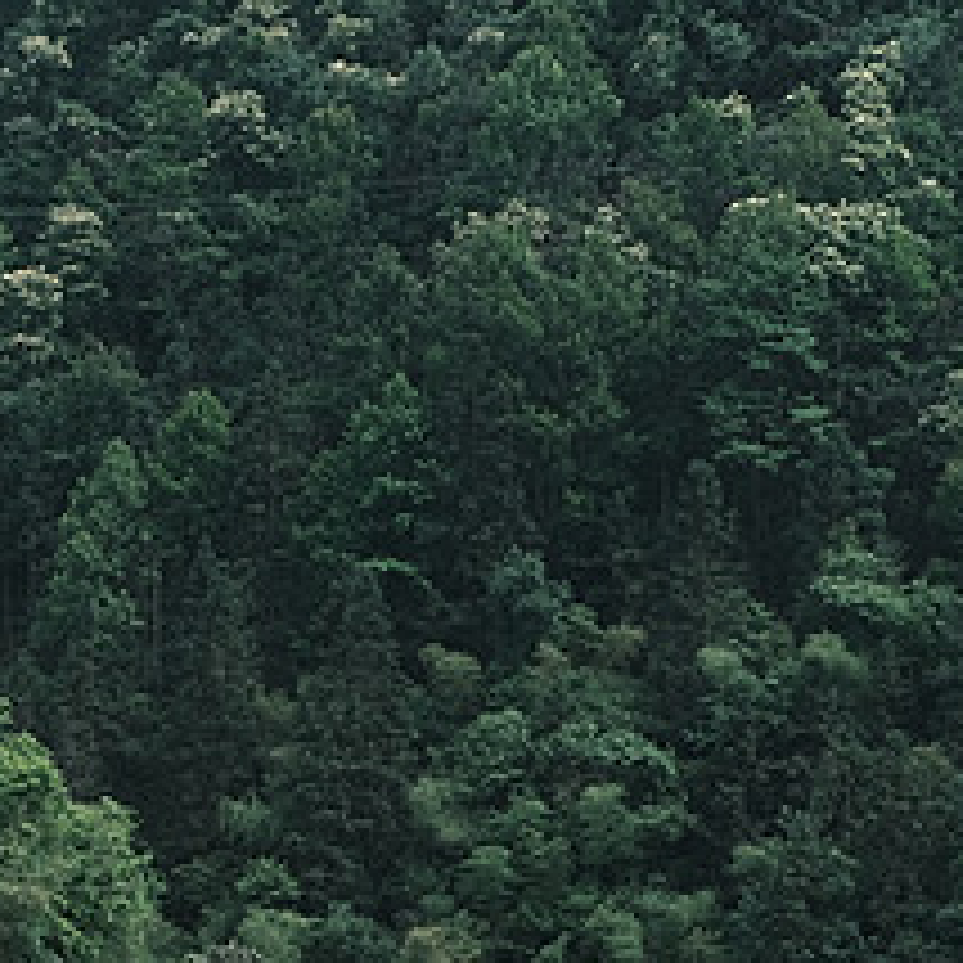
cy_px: 1127
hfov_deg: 10.4
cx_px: 382
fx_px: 5288
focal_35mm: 168
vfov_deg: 10.3
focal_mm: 35
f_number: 10
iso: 160
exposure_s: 1/125
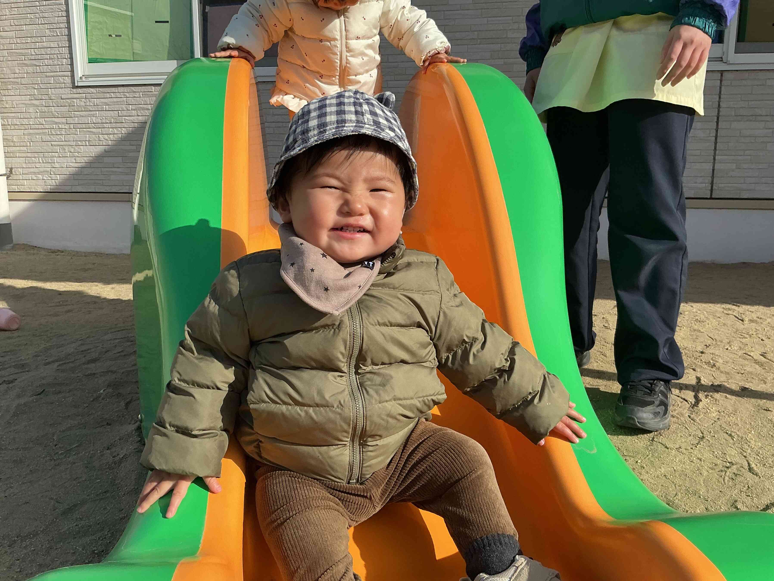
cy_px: 290
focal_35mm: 29
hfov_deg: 61.7
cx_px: 387
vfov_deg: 48.2
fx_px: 648
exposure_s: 1/2227
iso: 25
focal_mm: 3
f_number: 1.8
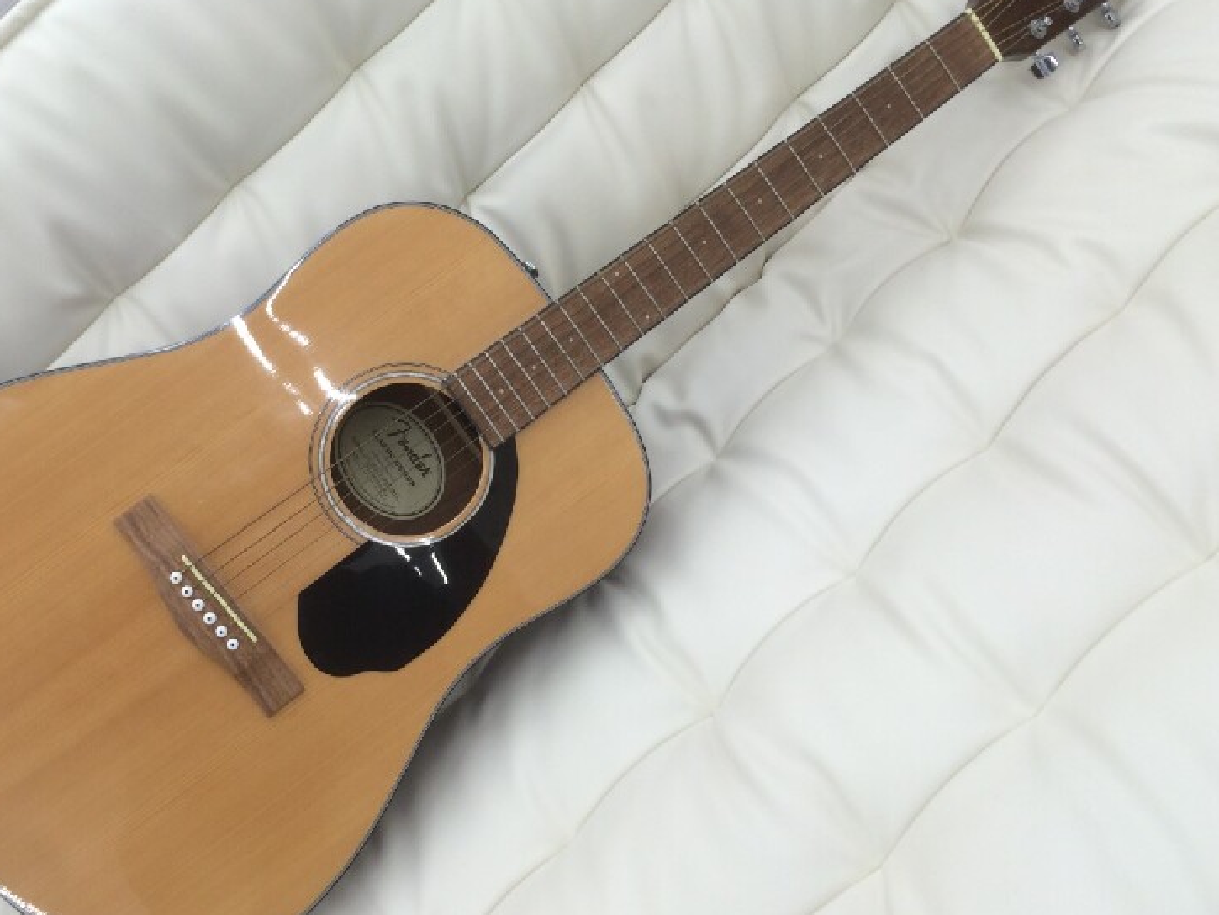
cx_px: 496
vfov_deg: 39.7
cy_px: 436
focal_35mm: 36
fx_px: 1268
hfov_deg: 51.1
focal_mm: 4.15
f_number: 2.2
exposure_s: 1/60
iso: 50
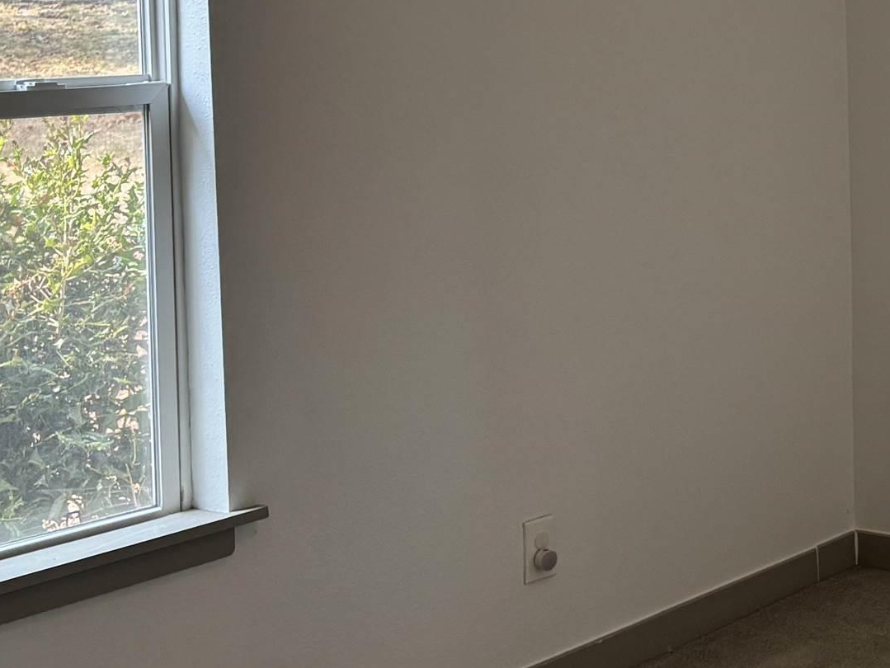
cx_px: 958
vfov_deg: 19.6
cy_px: 84
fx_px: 1903
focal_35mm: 74
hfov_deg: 24.7
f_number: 1.6
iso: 100
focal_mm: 5.96
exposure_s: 1/120
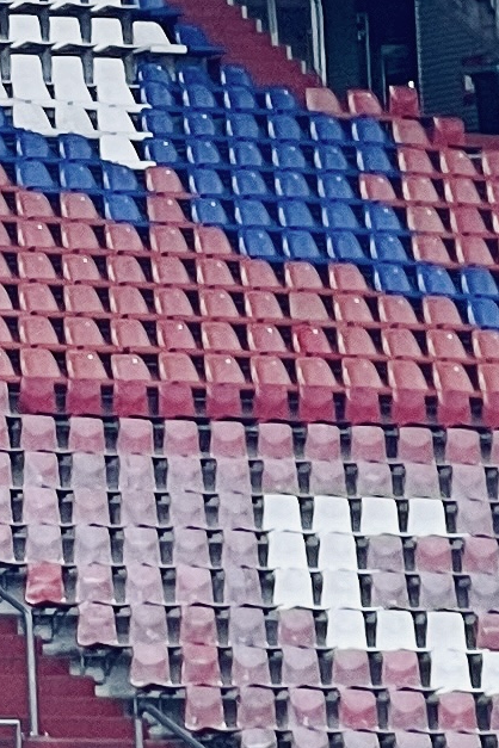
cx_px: -1601
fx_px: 8898
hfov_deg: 3.1
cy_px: -317
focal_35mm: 428
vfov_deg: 4.8
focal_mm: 7.5
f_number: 2.2
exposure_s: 1/285
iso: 20
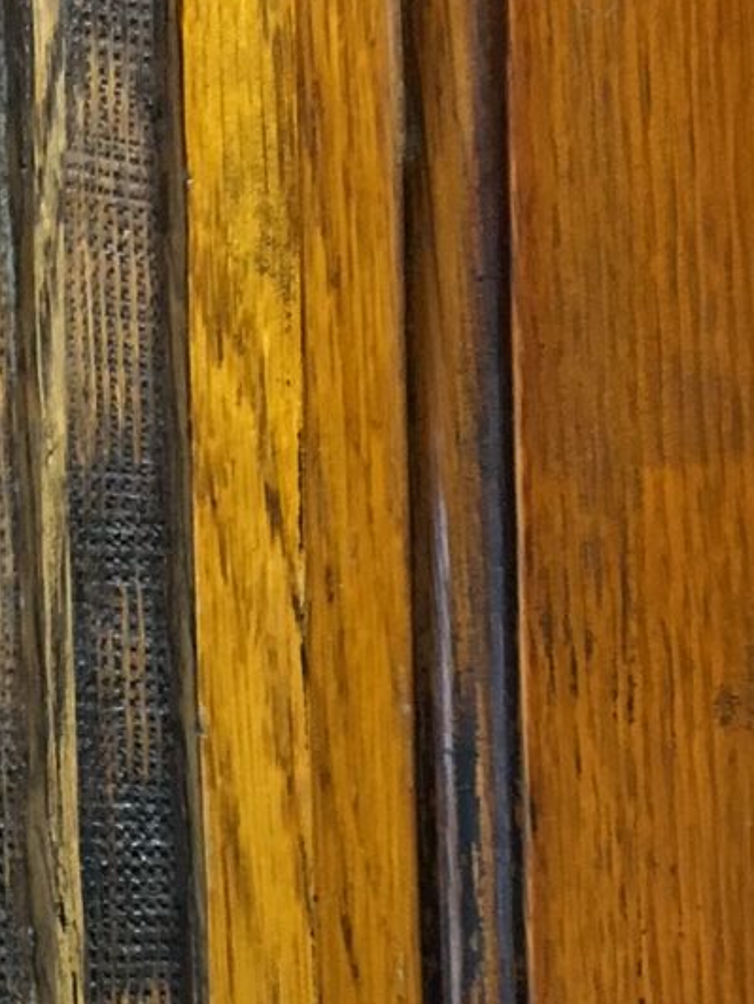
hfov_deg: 12.8
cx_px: -387
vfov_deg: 17.5
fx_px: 3191
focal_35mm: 110
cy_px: 947
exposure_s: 1/33
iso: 125
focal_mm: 4.15
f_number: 2.2
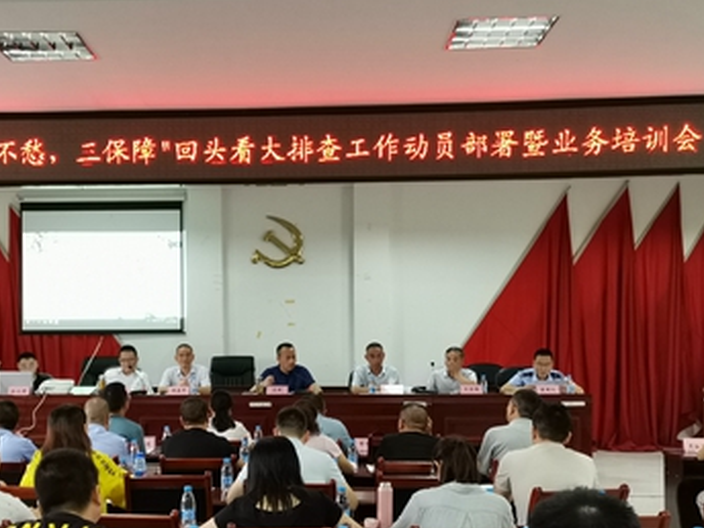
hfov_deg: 39.2
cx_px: 239
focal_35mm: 48
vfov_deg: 30.1
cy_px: 347
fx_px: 976
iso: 250
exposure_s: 1/36
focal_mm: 4.75
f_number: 1.8
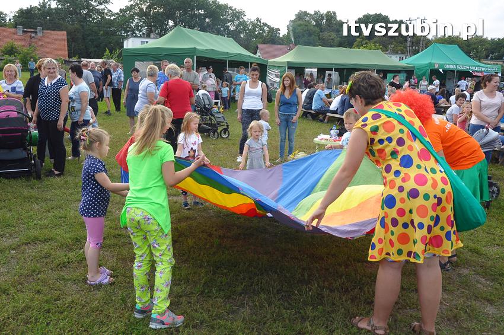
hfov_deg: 53.2
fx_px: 504
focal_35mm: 36
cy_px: 168
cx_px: 252
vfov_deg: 36.8
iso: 400
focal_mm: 24
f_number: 8
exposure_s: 1/250
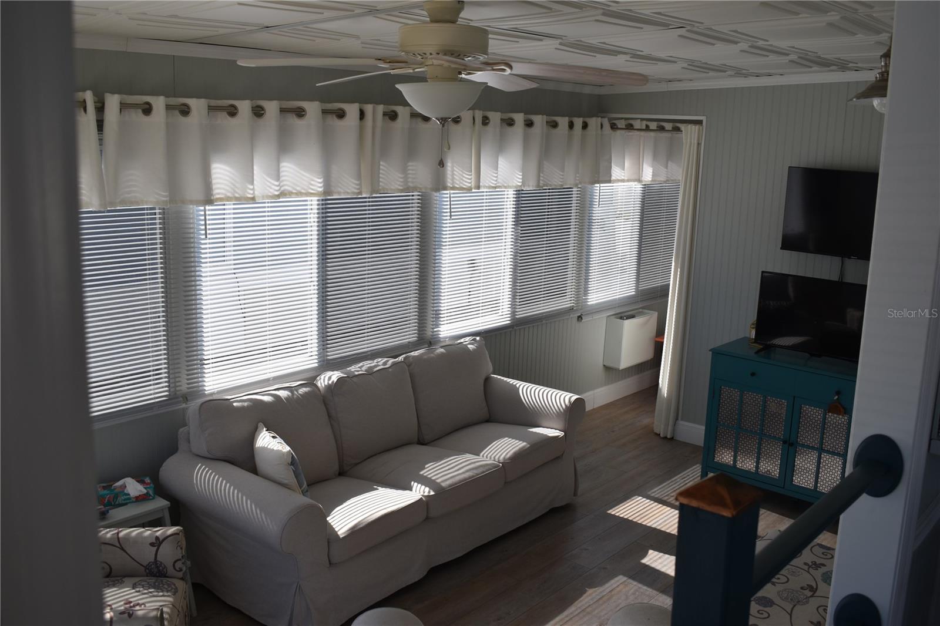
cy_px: 313
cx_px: 470
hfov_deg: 57.2
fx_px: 861
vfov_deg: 40.0
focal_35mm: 33
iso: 200
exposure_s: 1/250
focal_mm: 22
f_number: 7.1
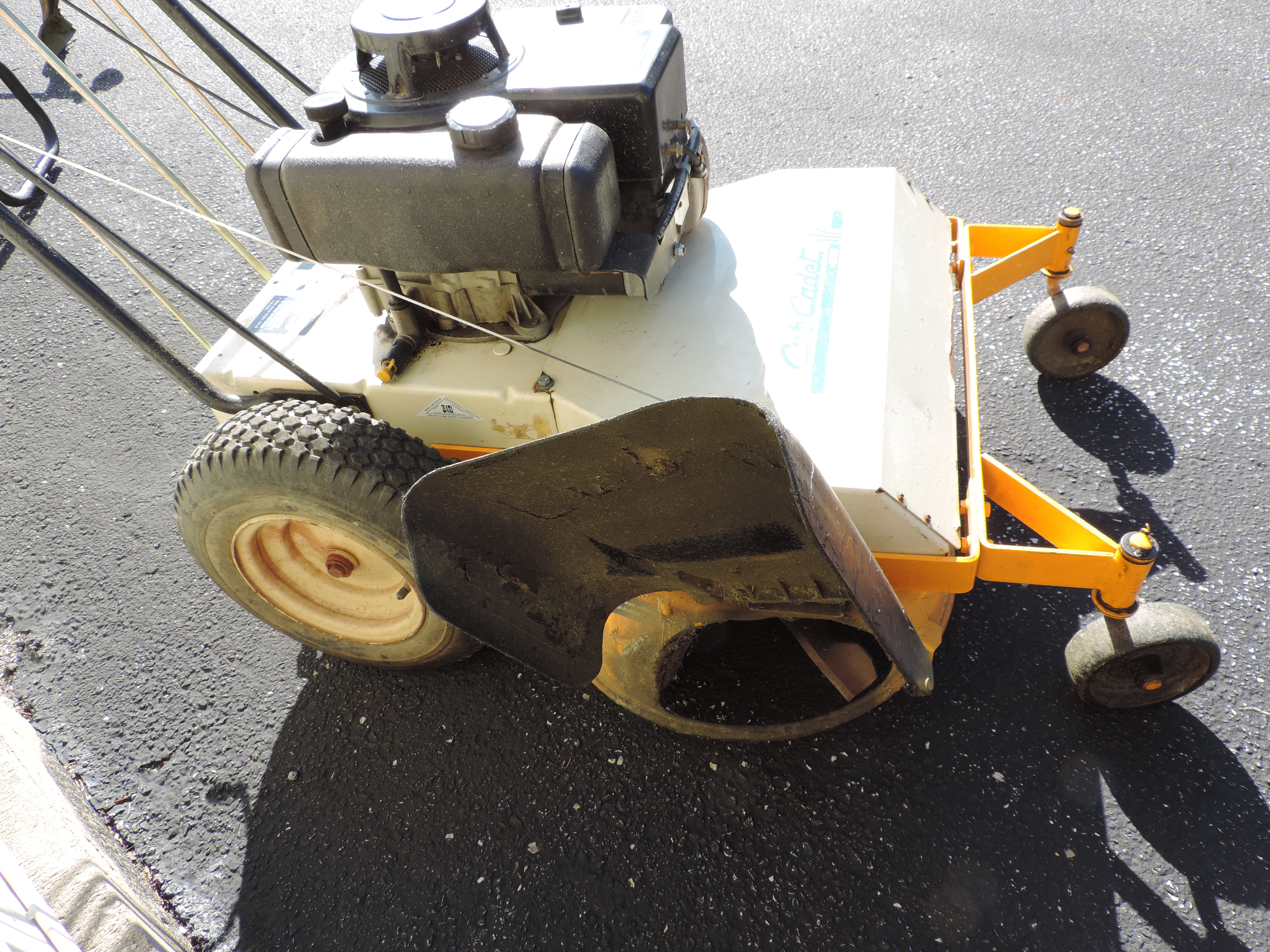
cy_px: 476
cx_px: 635
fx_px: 881
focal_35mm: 24
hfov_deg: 71.6
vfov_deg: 56.8
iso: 80
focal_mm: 4.3
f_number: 3.7
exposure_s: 1/200
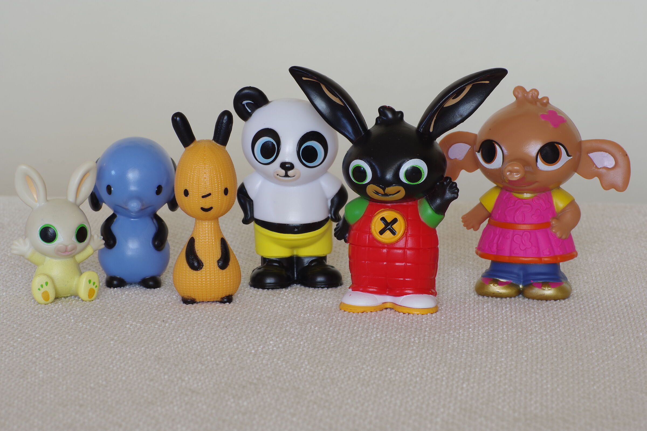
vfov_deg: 10.7
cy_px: 216
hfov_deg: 16.1
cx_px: 324
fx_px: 2290
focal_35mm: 128
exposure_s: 10
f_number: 11
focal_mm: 85
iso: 100
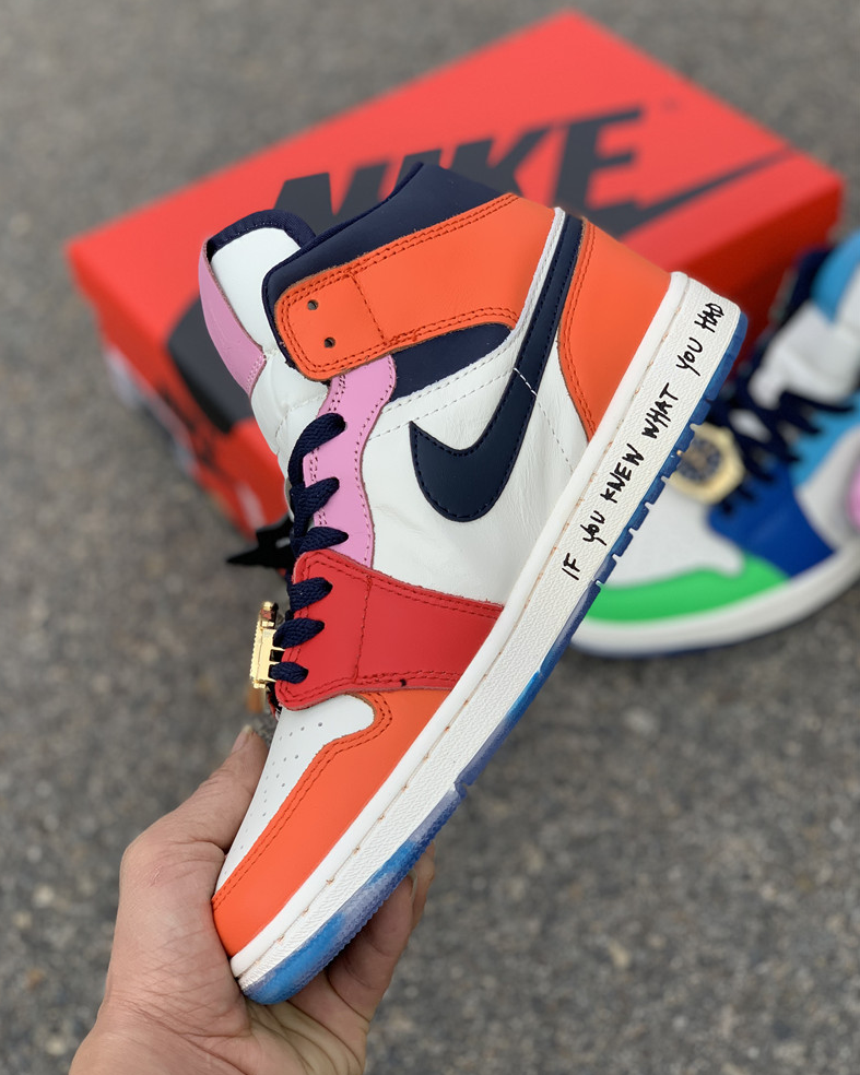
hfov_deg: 27.6
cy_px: 570
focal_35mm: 55
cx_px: 424
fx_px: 1750
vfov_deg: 34.1
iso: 16
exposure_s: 1/444
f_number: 2.4
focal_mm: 6
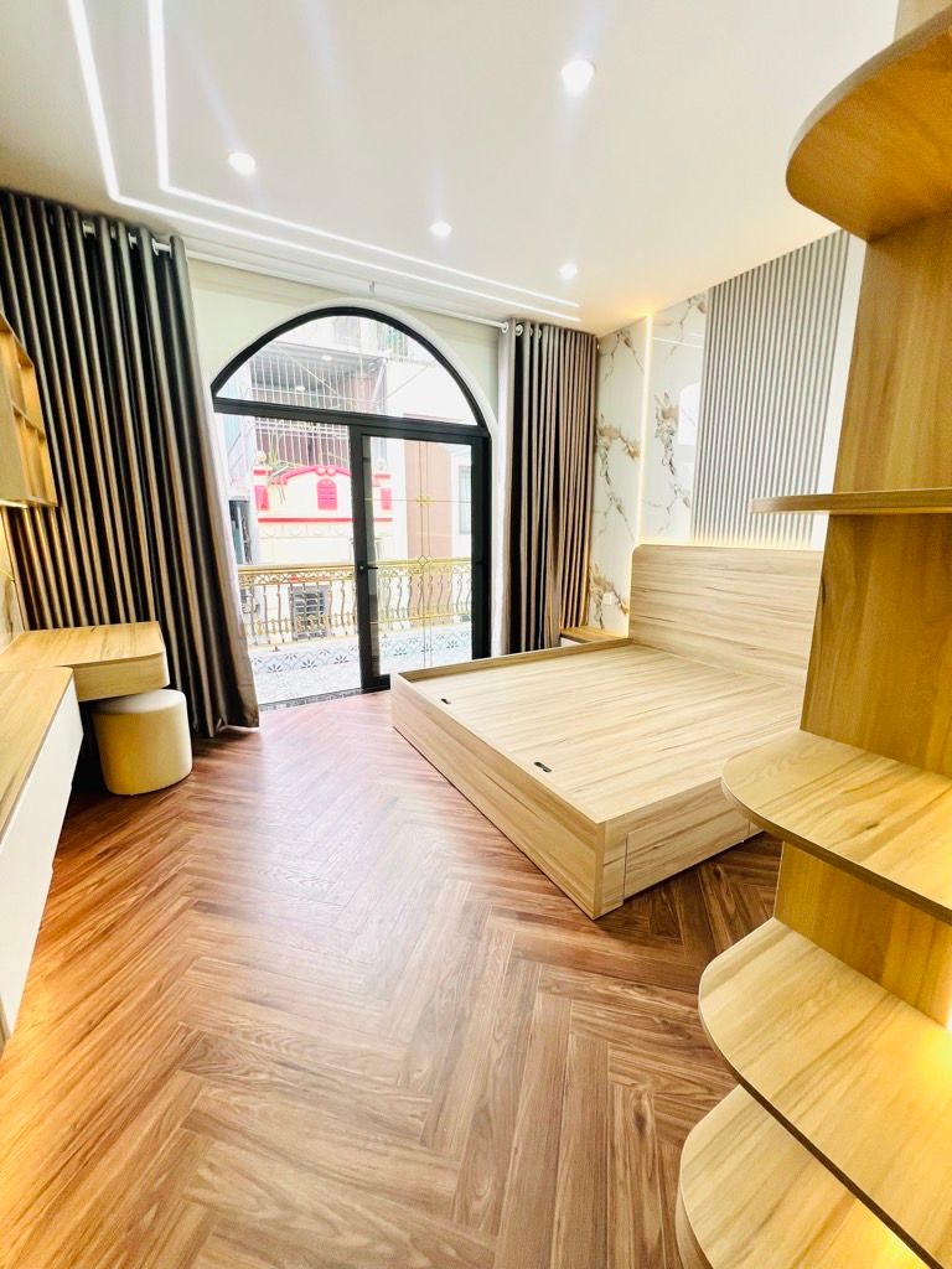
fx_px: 477
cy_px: 634
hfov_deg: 89.9
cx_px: 476
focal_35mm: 13
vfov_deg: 106.2
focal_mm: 1.57
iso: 50
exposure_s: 1/100
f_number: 1.8
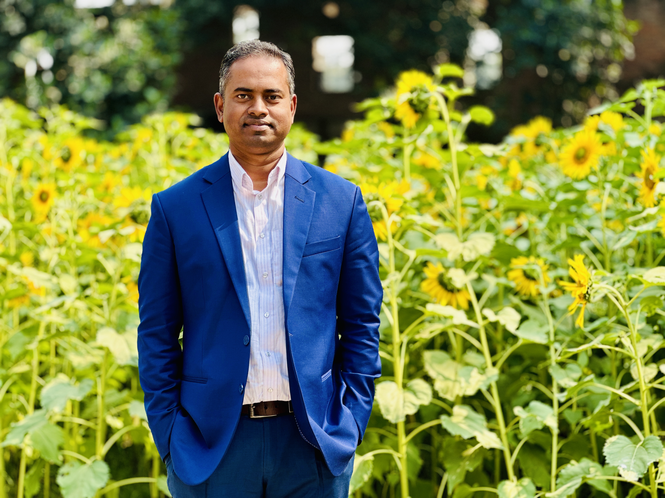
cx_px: 332
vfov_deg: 19.1
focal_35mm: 77
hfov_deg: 25.3
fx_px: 1479
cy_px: 249
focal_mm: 9
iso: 25
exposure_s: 1/121
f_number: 2.8
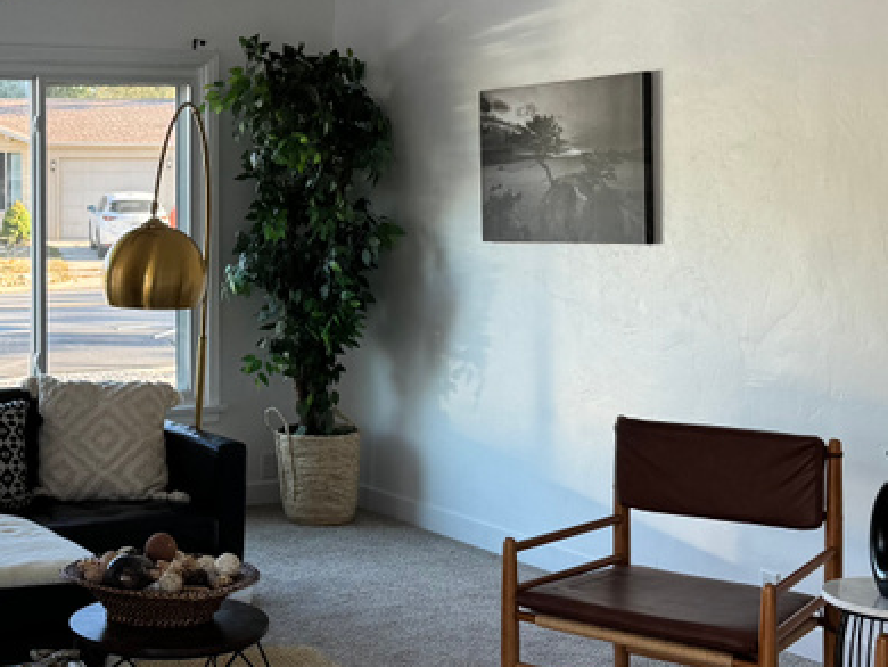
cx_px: 159
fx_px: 1617
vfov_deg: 23.2
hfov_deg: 29.9
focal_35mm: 63
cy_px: 223
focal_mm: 6.76
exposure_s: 1/160
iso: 100
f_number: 1.78
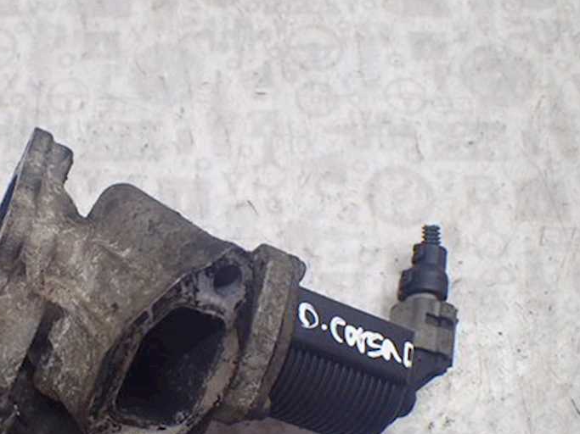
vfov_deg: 32.0
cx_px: 149
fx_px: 754
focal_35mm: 45
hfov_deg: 40.9
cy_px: 268
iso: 320
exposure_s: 1/125
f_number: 2.3
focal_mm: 5.5
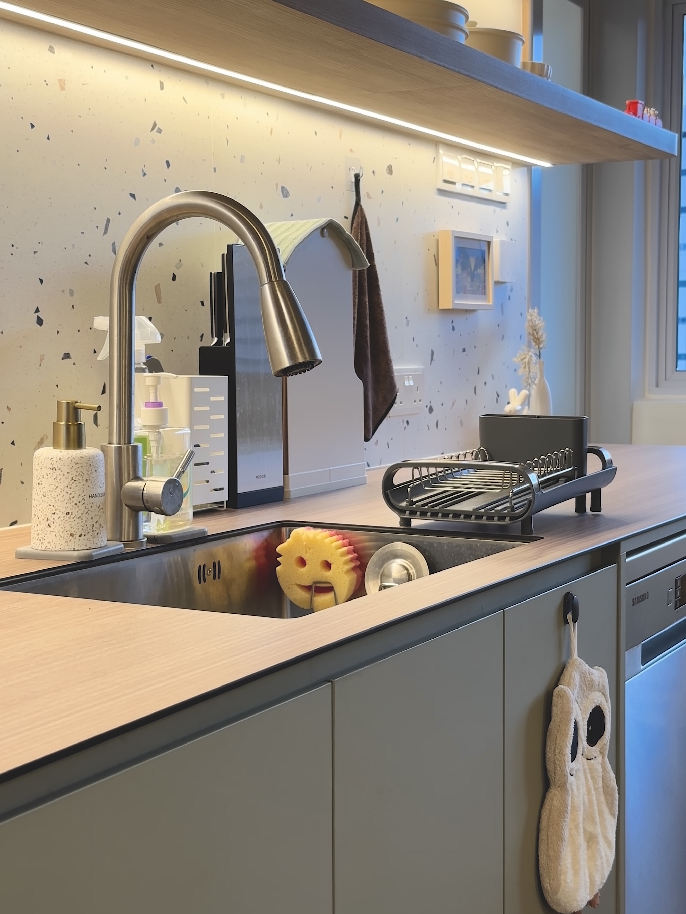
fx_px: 1269
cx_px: 343
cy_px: 457
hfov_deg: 30.3
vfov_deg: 39.7
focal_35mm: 48
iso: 80
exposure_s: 1/50
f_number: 1.78
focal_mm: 6.86
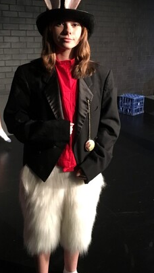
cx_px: 75
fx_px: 283
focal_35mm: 39
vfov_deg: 51.4
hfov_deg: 30.4
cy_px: 117
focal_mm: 4.15
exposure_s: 1/17
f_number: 2.2
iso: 250
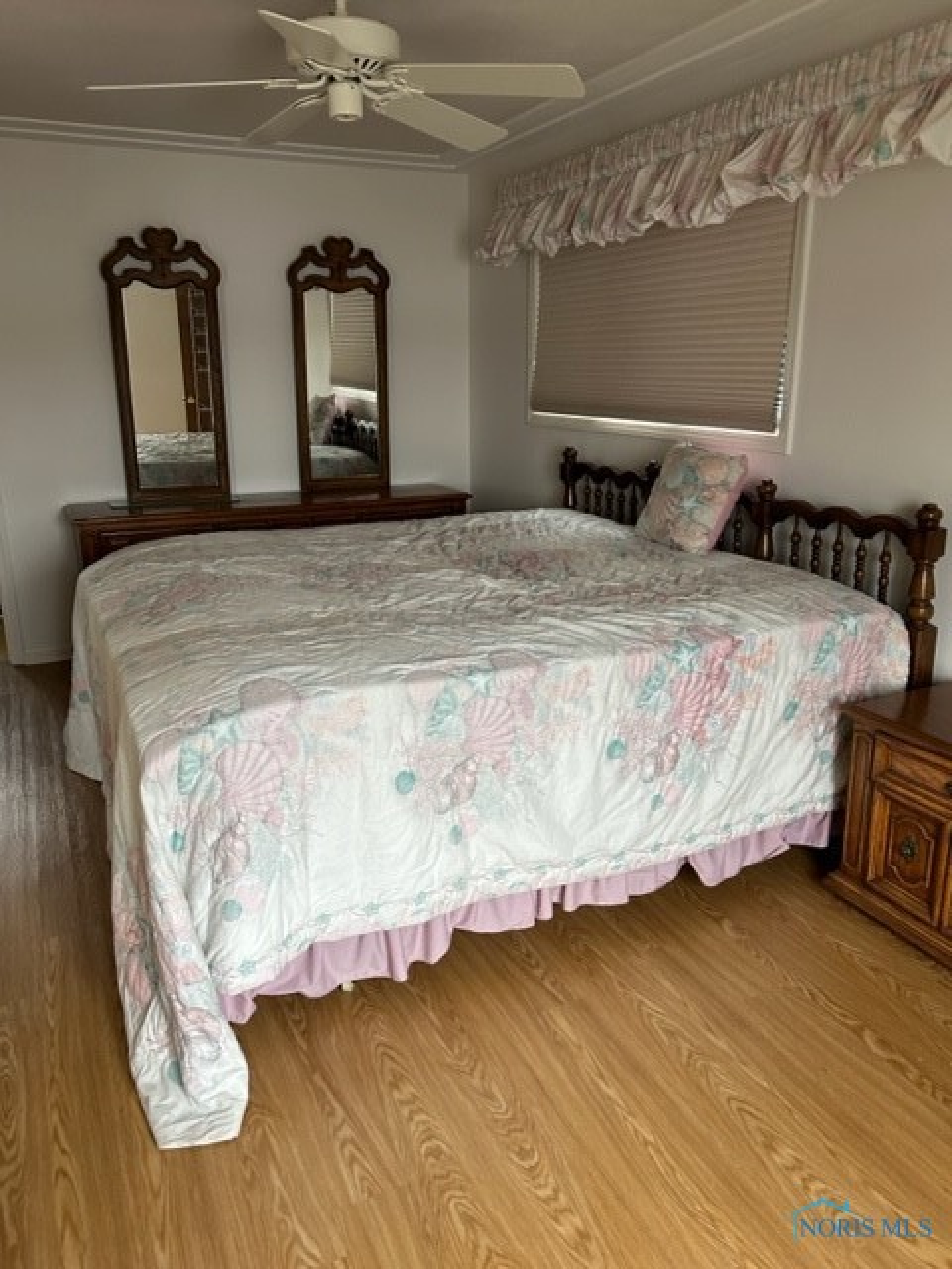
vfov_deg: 67.3
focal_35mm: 26
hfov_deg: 53.1
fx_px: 953
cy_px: 634
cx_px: 476
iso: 125
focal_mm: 5.7
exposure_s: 1/84
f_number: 1.5
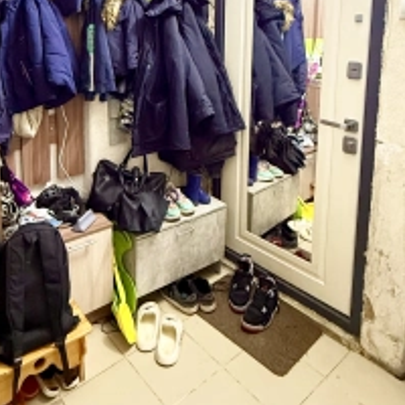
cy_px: 83
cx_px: 163
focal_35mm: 29
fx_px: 384
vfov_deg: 52.2
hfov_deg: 55.2
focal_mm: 2.22
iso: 640
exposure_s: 1/50
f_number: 2.2
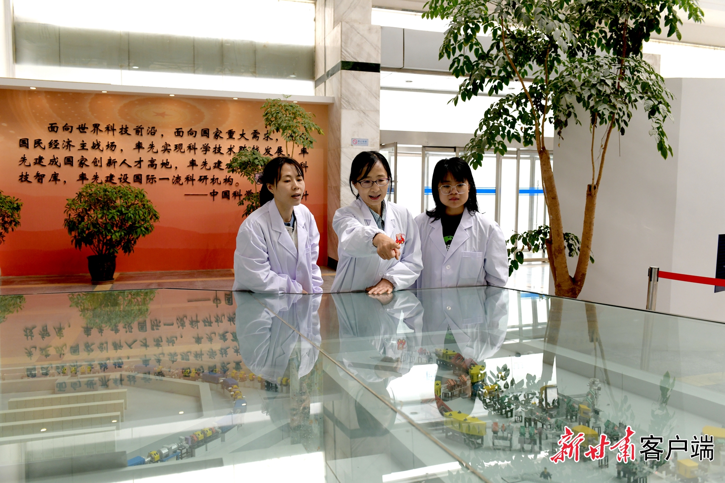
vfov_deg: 45.0
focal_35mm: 29
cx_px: 362
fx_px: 584
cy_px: 242
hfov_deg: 63.7
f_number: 6.3
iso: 1250
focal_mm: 29
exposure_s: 1/160
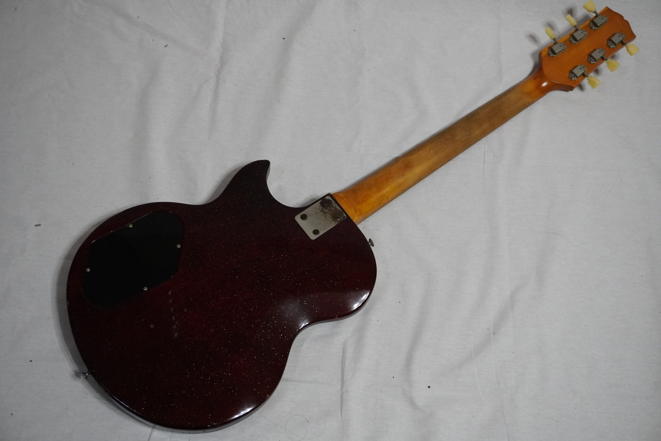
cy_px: 220
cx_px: 330
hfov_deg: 43.6
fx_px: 826
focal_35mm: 45
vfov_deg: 29.9
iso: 3200
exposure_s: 1/160
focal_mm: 30
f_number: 5
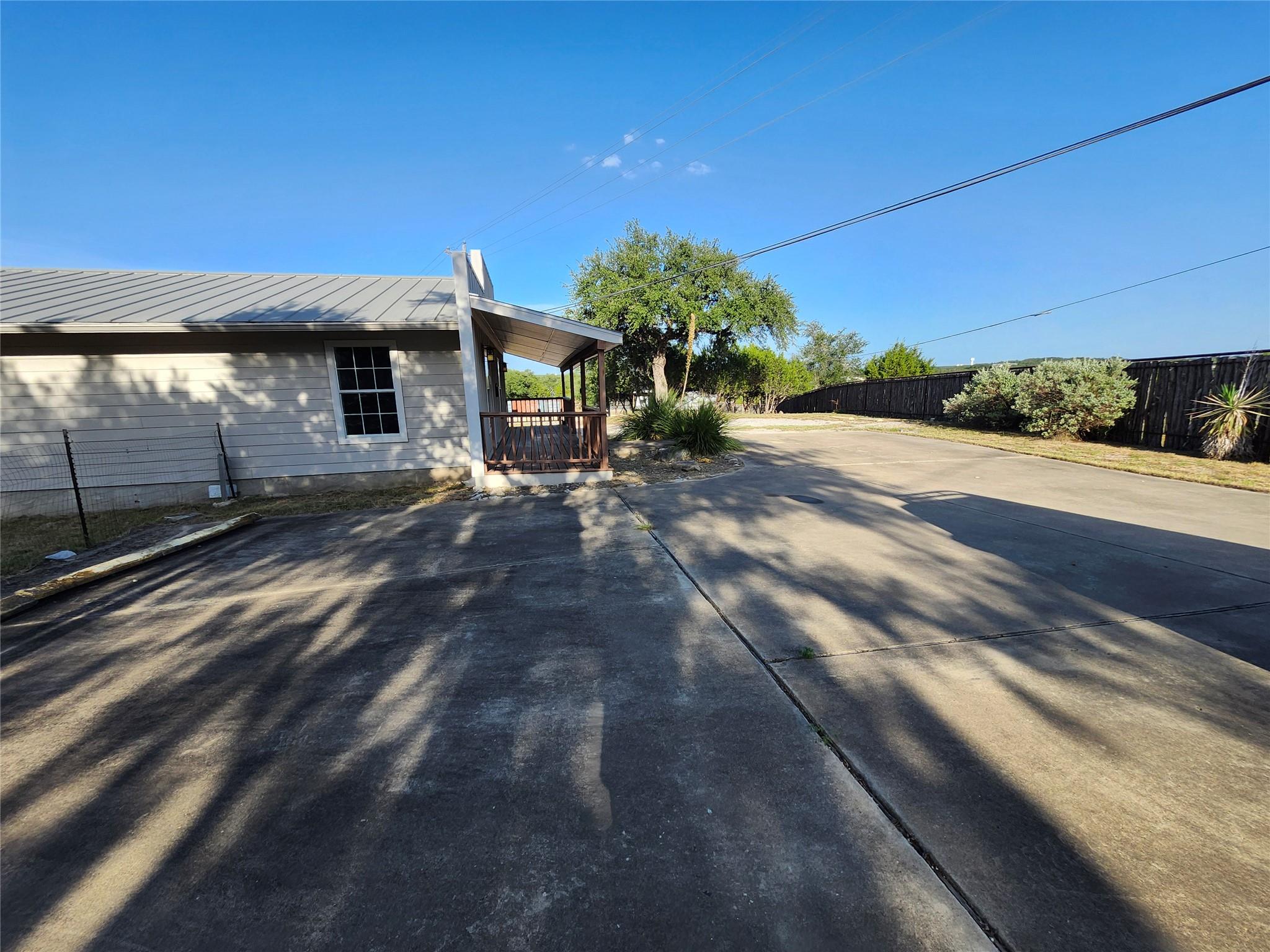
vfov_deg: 89.9
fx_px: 477
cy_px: 476
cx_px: 635
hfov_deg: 106.2
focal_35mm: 13
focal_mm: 1.74
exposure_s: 1/823
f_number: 2.2
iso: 40
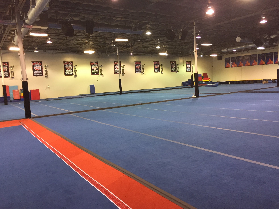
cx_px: 140
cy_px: 104
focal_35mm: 29
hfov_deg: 61.7
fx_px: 234
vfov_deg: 48.2
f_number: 2.2
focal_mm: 4.15
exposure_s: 1/30
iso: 80
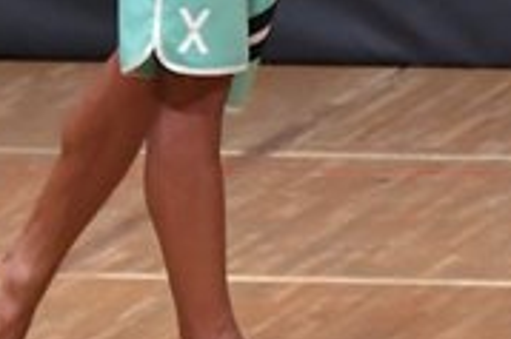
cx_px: 427
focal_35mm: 1166
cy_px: -182
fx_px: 16535
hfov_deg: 1.8
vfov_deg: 1.2
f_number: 5.6
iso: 6400
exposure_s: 1/400
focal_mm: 180
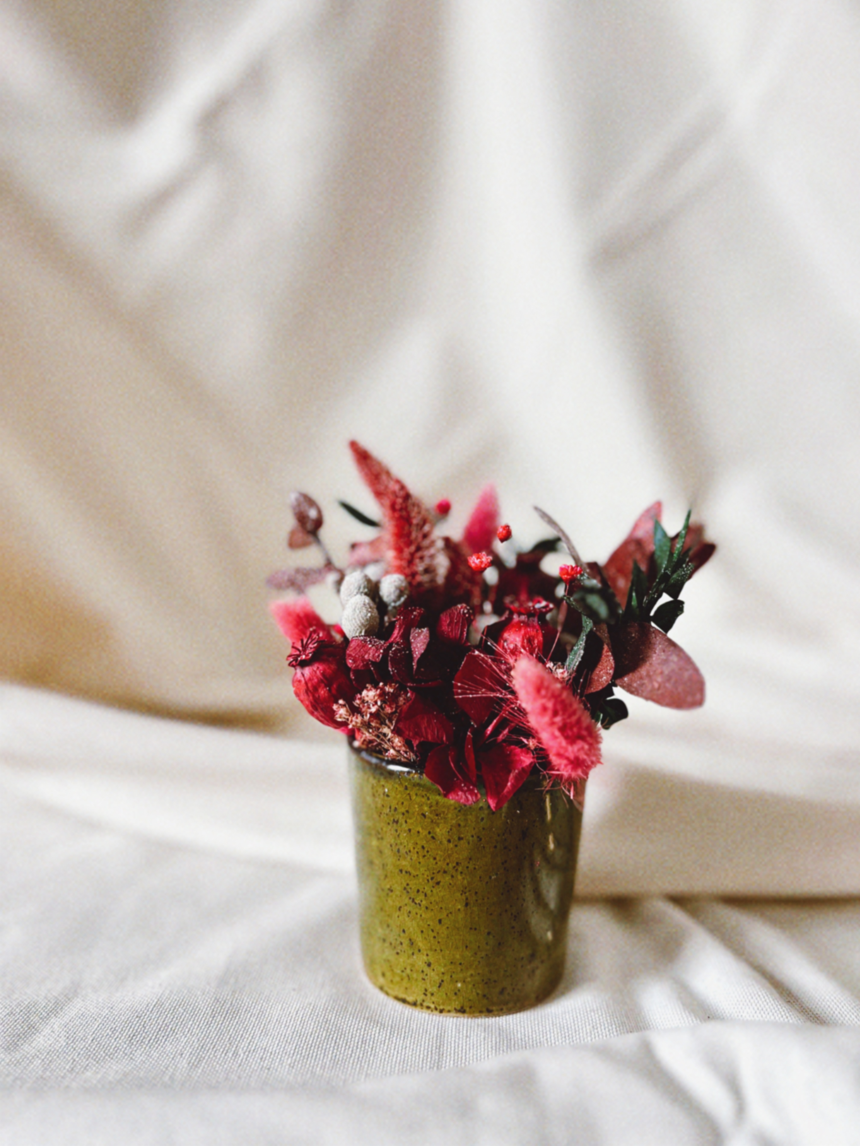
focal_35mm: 26
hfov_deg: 53.1
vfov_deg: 67.3
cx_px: 430
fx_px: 861
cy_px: 573
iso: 125
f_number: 1.5
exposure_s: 1/105
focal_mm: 5.7
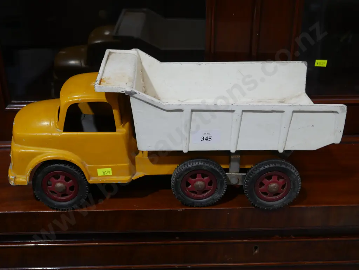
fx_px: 436
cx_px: 180
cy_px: 135
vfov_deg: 34.4
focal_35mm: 42
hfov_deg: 44.8
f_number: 4.6
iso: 400
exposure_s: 1/60
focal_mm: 21
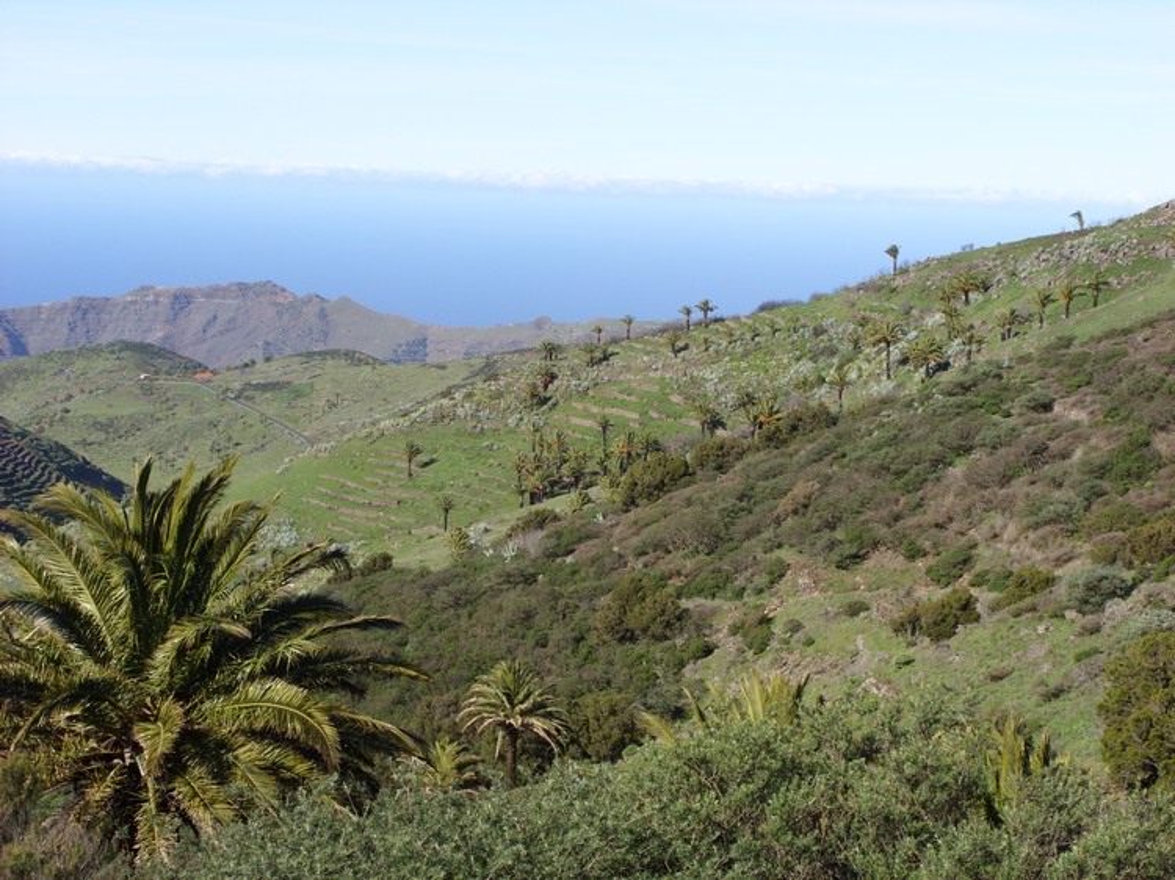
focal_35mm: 83
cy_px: 440
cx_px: 588
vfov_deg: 17.8
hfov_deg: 23.6
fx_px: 2816
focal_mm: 13.8
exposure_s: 1/296
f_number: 5.8
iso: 50
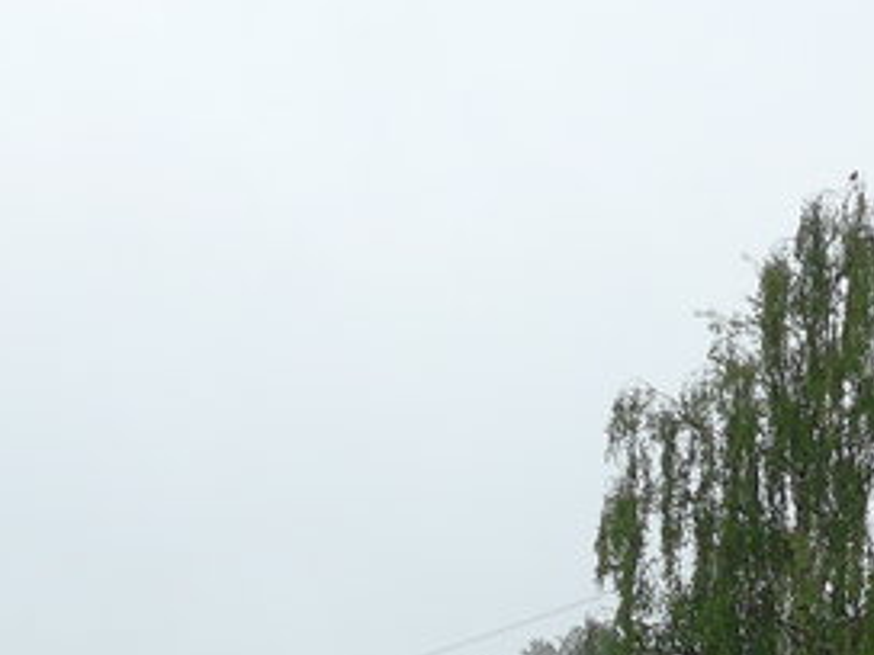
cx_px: 986
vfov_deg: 8.4
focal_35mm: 172
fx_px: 4343
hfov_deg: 11.3
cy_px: 995
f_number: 2.8
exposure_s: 1/400
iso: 80
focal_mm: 8
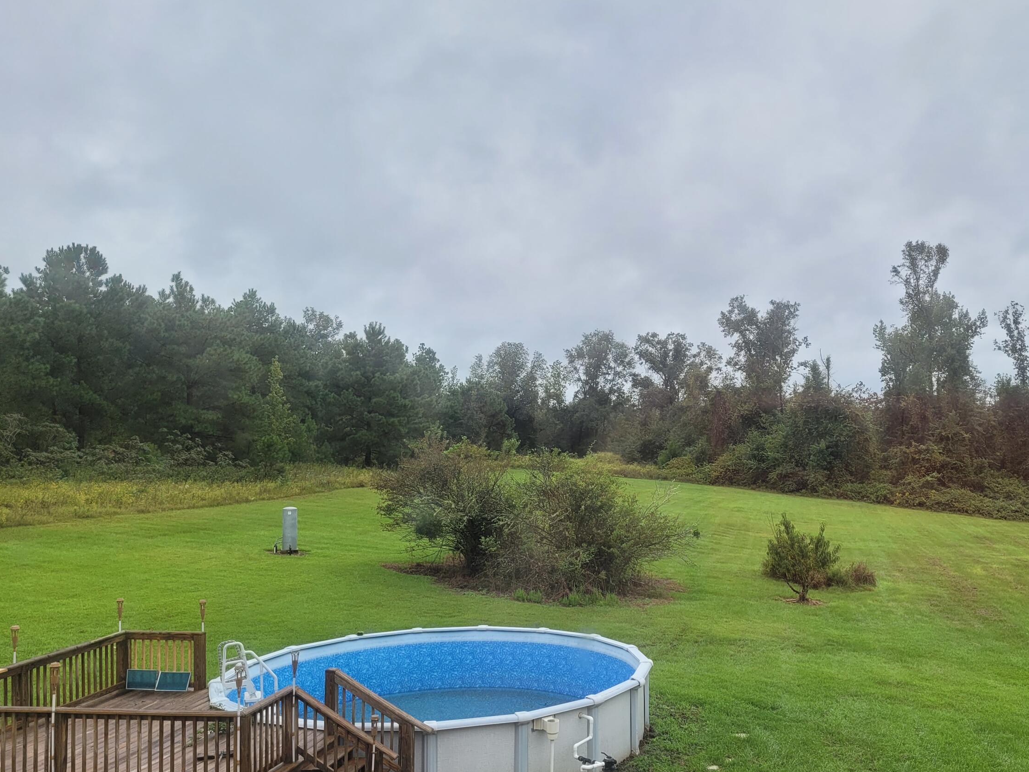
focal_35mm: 35
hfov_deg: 51.6
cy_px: 445
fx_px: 1040
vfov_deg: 40.6
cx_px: 691
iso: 40
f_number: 1.8
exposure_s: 1/991
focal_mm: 5.4
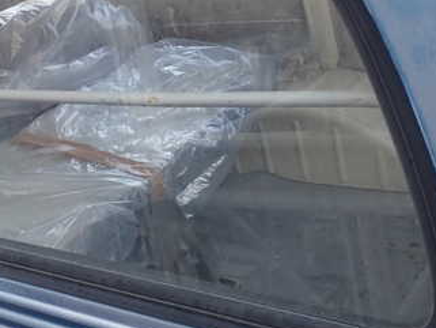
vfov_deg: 25.8
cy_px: 87
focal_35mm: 56
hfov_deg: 33.9
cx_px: 136
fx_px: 706
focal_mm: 5.4
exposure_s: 1/80
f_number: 3.2
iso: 100
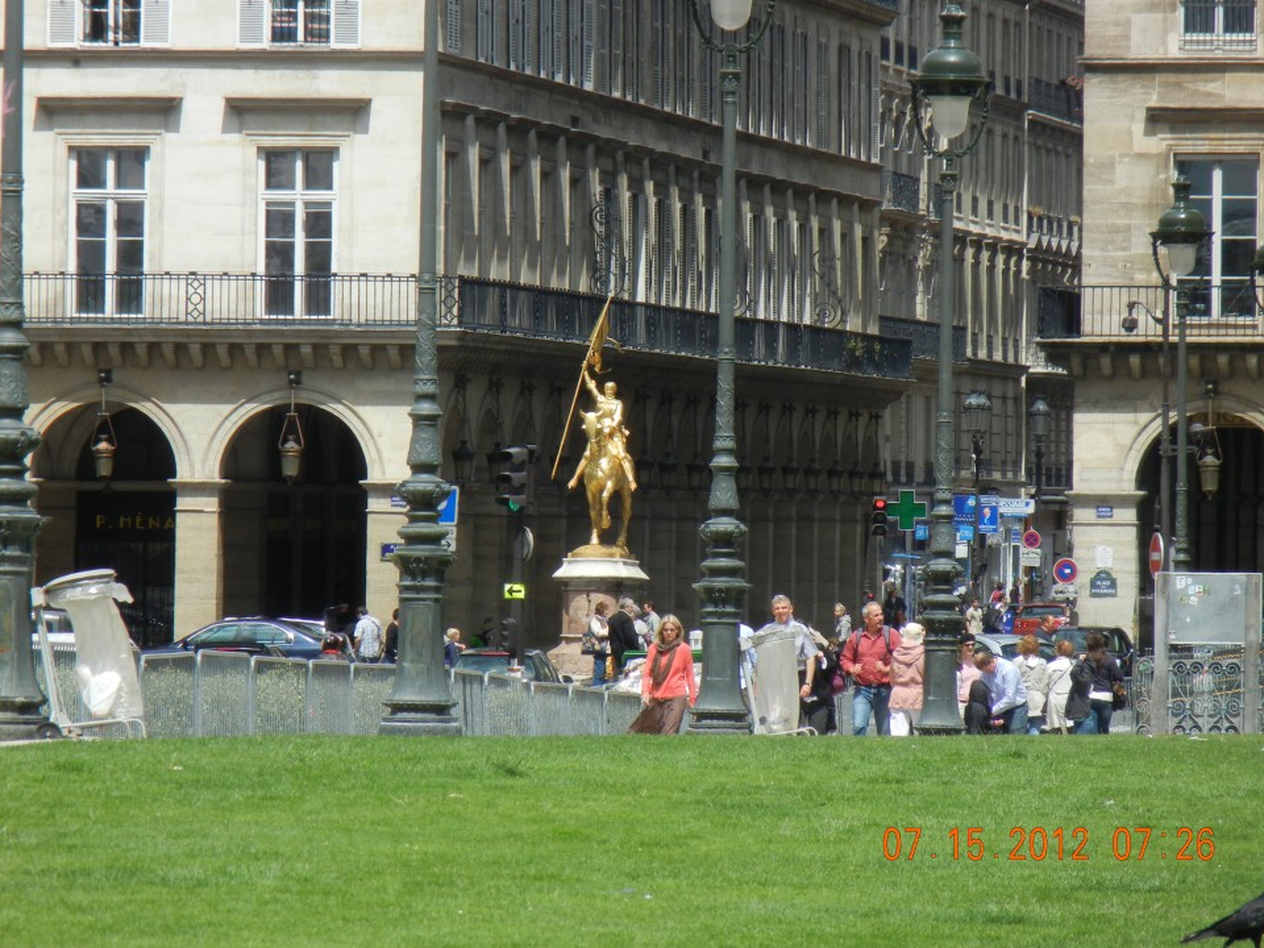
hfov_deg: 6.2
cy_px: 444
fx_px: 11685
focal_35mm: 320
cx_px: 623
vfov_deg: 4.6
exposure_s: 1/684
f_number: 5.6
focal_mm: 54
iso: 160
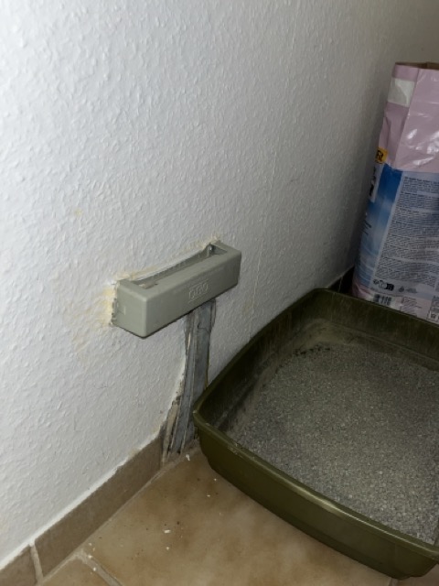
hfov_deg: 53.1
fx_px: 440
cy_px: 293
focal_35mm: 26
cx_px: 220
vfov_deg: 67.3
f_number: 1.6
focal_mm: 5.1
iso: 32
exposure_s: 1/5
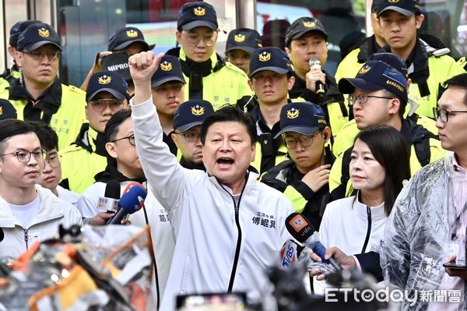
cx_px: 234
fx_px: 1491
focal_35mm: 115
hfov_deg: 17.8
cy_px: 156
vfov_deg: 11.9
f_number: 6.3
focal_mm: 115
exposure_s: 1/125
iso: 4000
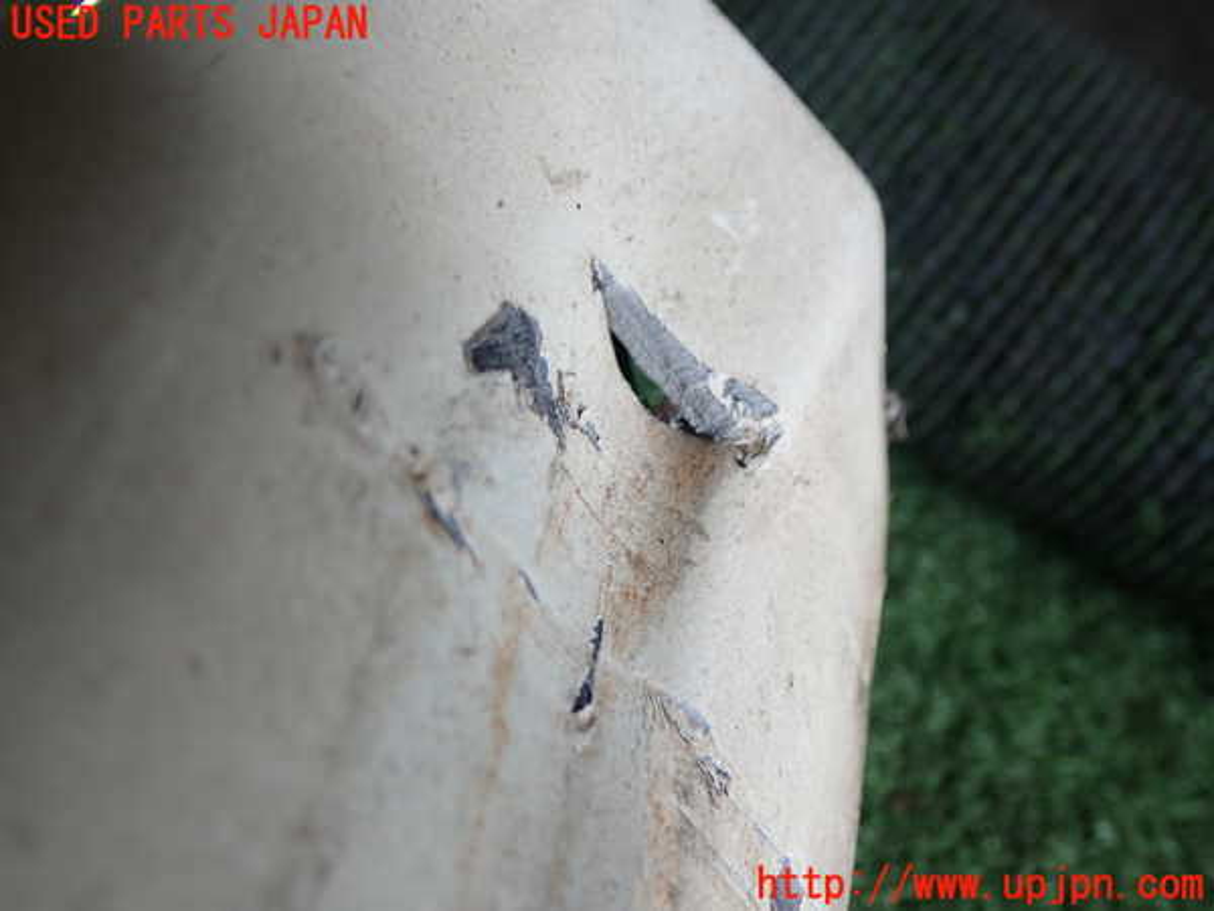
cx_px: 607
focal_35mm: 41
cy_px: 456
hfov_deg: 45.8
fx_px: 1438
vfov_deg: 35.1
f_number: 2.8
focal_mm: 7.31
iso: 100
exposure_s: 1/100
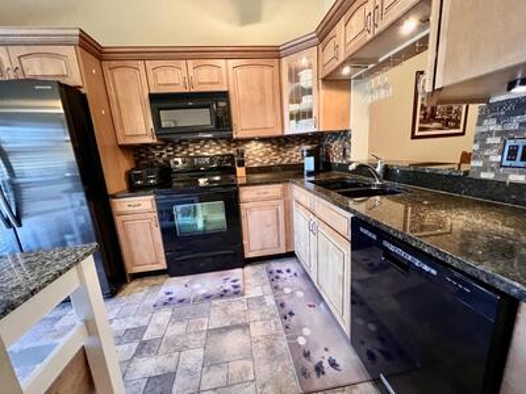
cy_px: 197
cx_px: 263
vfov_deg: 89.9
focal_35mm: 13
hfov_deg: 106.2
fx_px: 198
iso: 800
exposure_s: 1/40
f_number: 1.8
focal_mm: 1.57
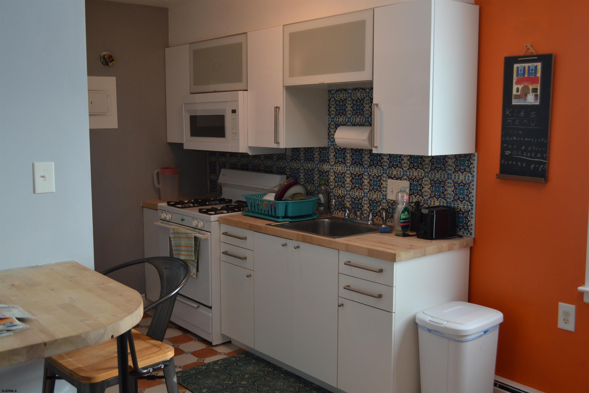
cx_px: 294
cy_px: 196
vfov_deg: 36.9
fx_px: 589
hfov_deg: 53.1
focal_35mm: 36
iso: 400
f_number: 4
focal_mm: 24
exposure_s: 1/50
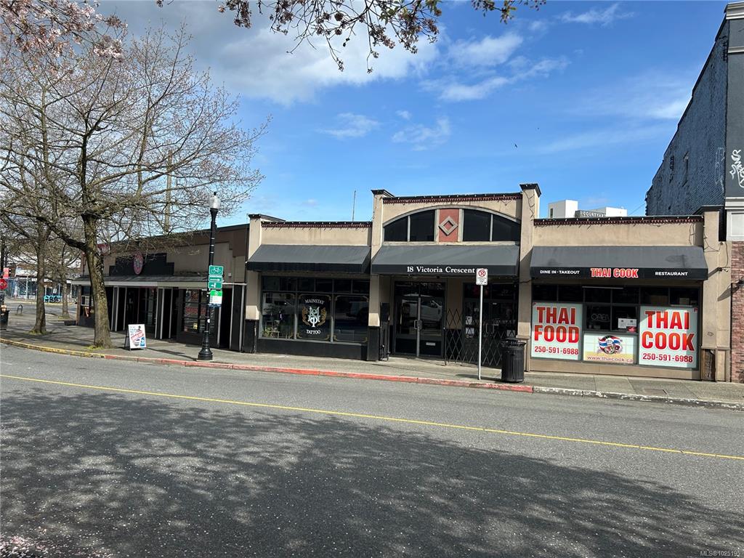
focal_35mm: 26
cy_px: 279
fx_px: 559
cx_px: 372
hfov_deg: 67.3
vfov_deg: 53.1
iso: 50
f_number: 1.5
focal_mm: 5.7
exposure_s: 1/3831
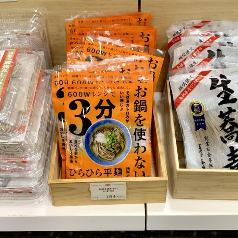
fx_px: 241
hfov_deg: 52.4
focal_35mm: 31
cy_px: 118
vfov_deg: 52.5
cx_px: 107
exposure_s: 1/60
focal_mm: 4.25
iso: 64
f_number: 1.8
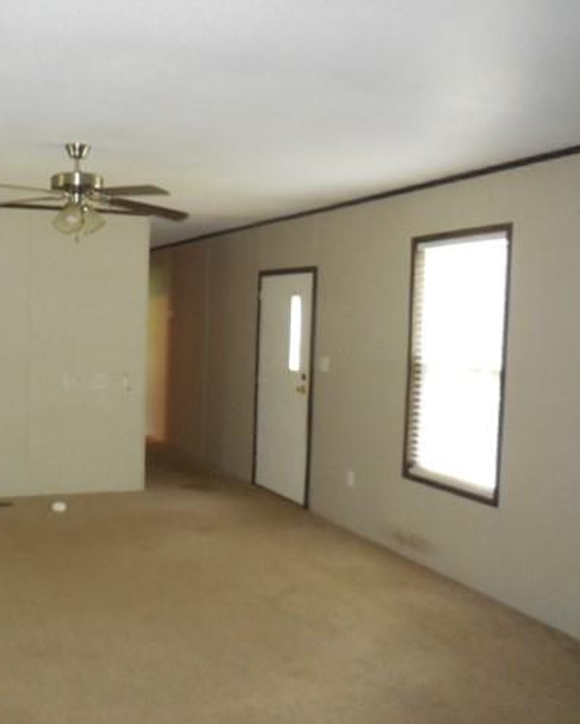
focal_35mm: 33
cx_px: 107
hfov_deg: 42.4
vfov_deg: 54.2
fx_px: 707
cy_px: 361
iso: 640
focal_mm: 4.5
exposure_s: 1/25
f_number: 3.1
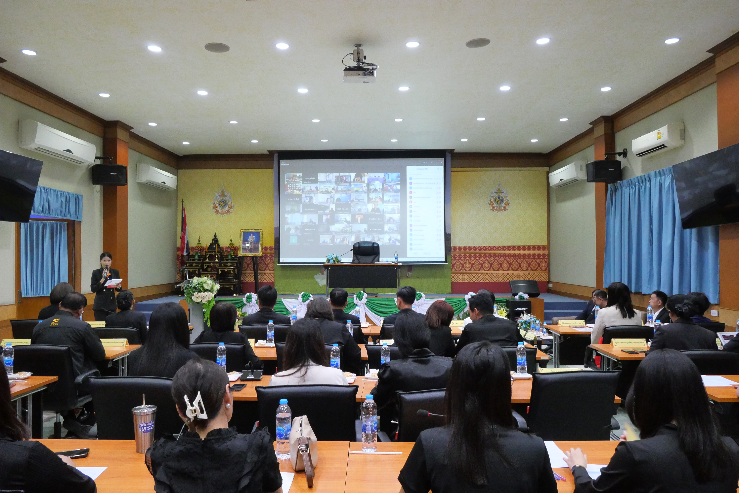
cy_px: 246
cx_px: 370
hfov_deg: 73.7
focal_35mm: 24
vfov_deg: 53.2
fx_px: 493
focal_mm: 12
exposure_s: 1/60
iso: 3200
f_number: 6.3
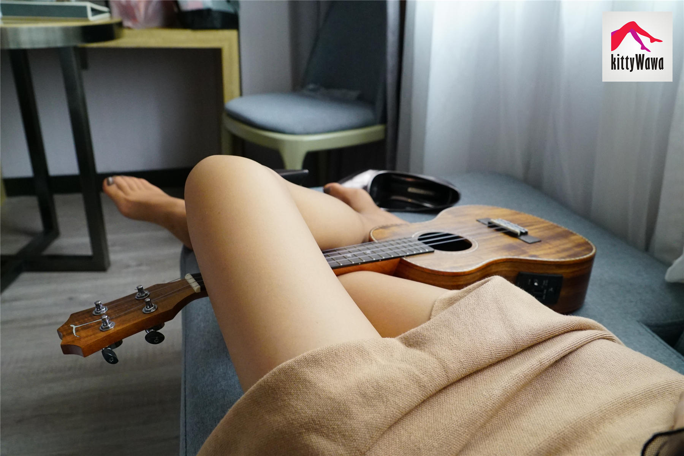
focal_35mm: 30
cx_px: 342
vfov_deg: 43.6
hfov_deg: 61.9
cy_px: 228
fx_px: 570
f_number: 7.1
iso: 5000
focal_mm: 30
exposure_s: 1/60
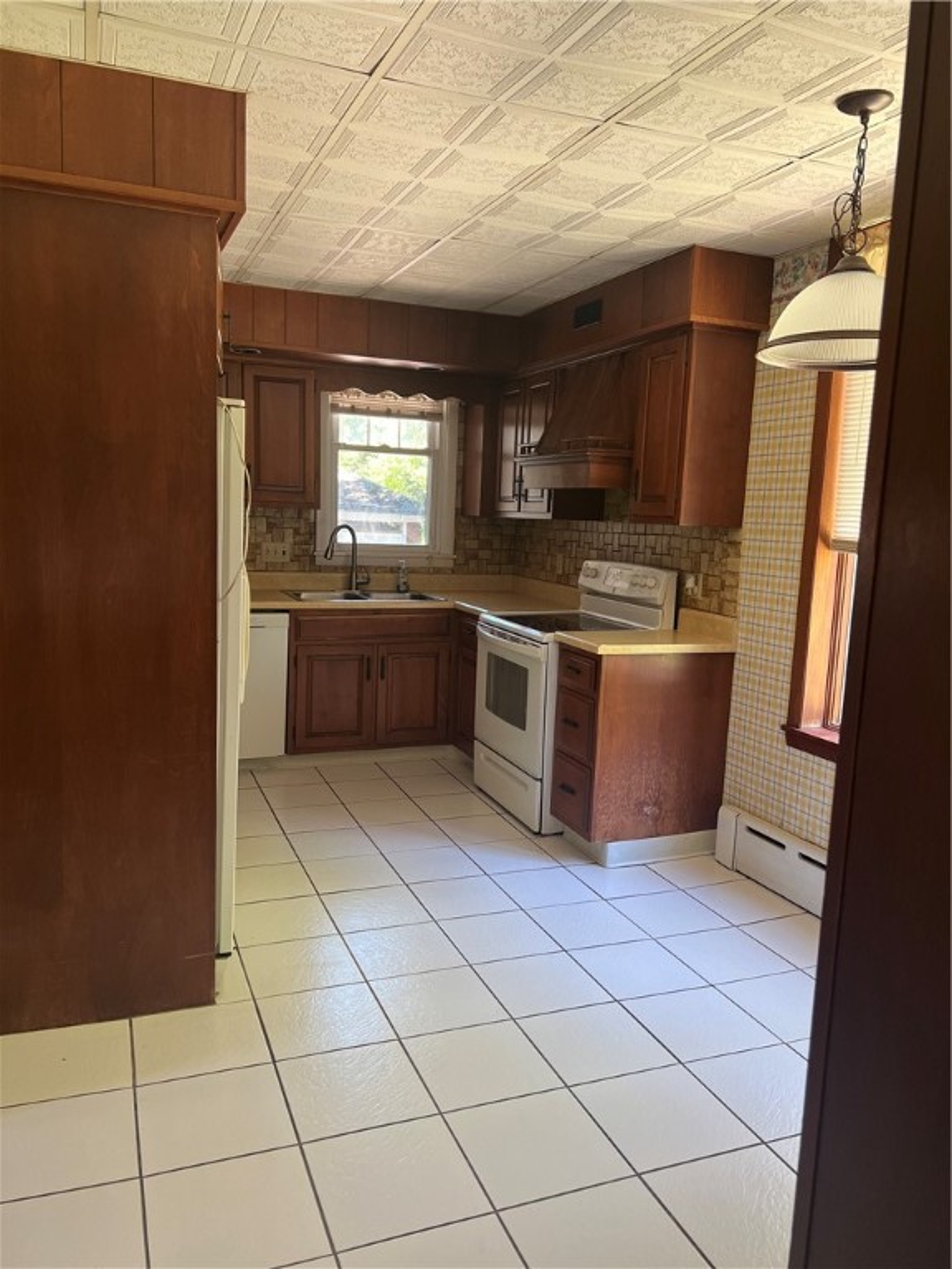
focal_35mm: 26
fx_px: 953
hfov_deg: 53.1
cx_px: 476
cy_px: 634
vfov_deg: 67.3
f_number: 1.5
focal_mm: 5.7
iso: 125
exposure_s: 1/65
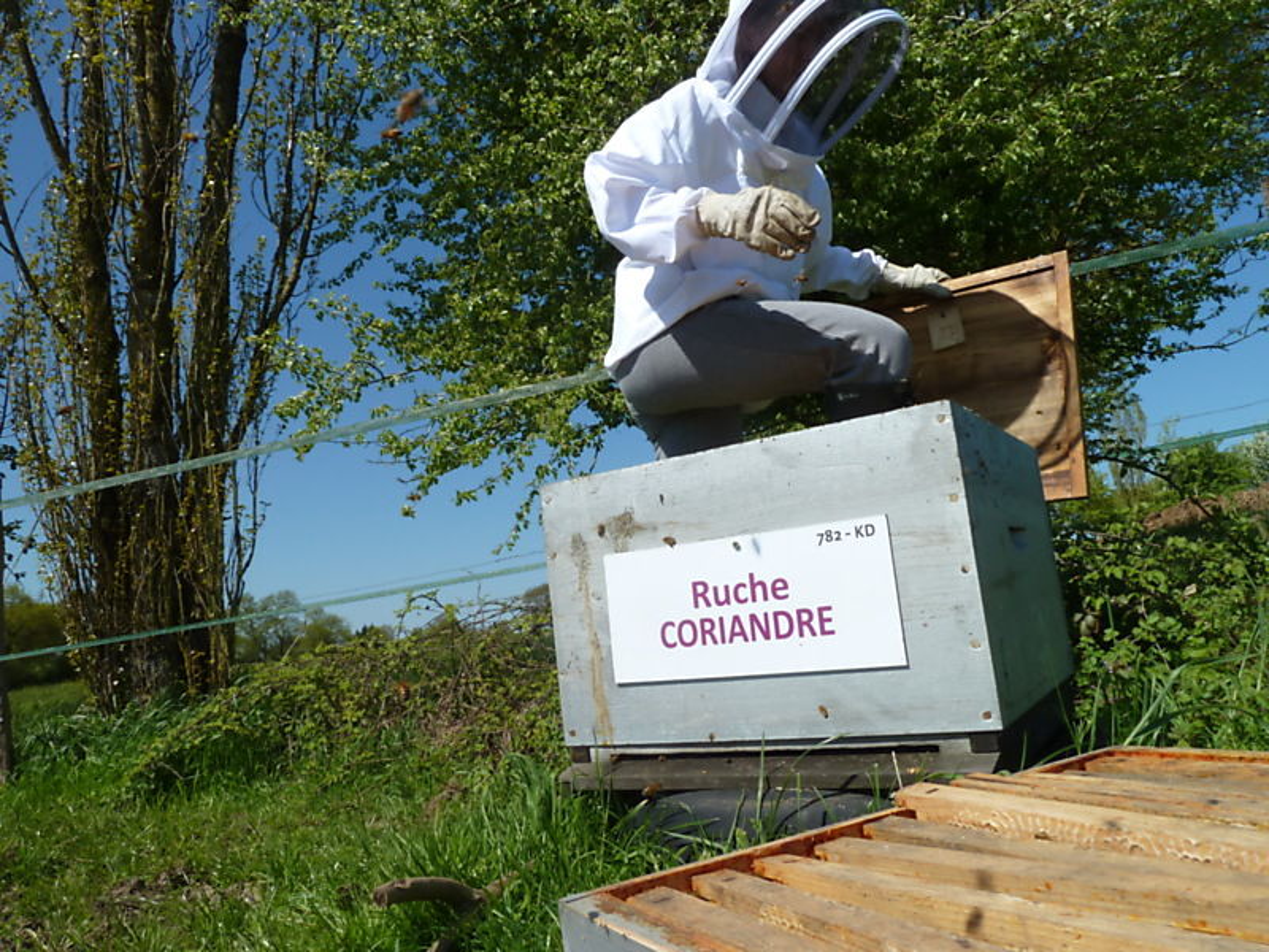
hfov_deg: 69.4
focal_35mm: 25
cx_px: 634
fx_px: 916
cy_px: 476
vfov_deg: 54.9
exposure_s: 1/400
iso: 80
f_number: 5.6
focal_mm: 4.1
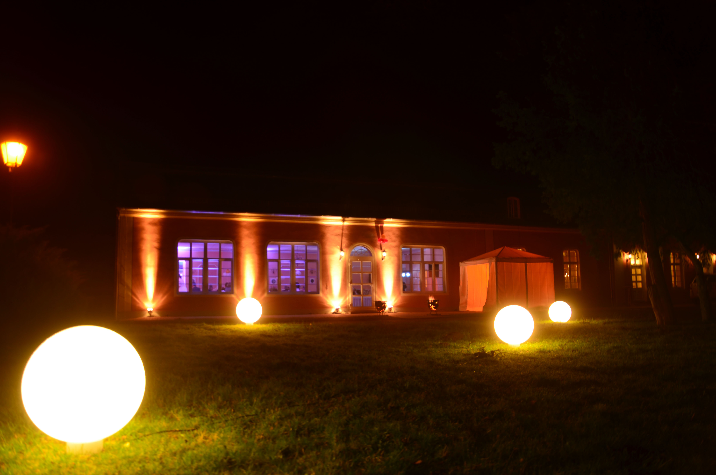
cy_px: 238
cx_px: 358
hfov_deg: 67.5
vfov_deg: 47.7
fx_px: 536
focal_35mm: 27
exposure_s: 1/3
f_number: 3.5
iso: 125
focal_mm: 18
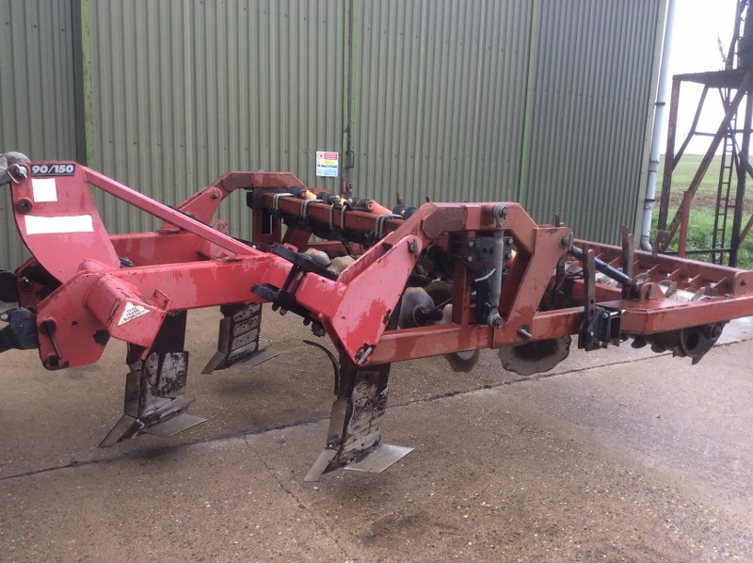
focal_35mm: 32
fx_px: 695
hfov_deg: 56.9
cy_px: 282
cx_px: 376
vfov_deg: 44.1
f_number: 2.4
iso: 32
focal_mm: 3.3
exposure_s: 1/155
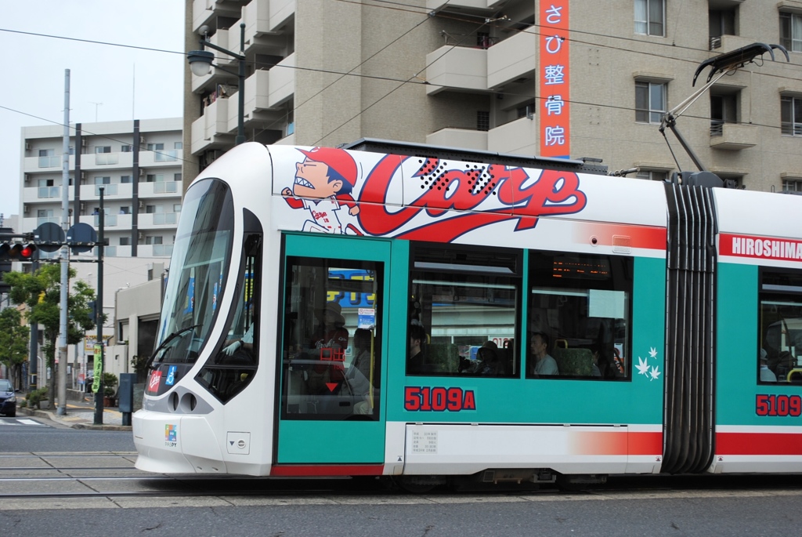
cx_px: 401
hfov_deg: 36.8
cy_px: 268
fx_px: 1204
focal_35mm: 54
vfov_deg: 25.1
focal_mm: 36
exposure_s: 1/500
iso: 100
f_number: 5.6
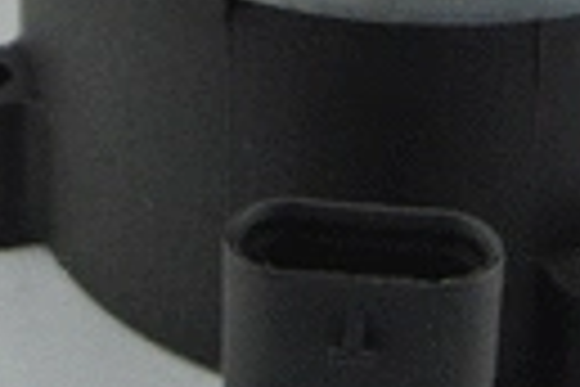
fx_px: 4559
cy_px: -266
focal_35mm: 283
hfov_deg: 7.3
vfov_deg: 4.8
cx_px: 324
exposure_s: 1/125
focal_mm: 22.7
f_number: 5.6
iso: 100
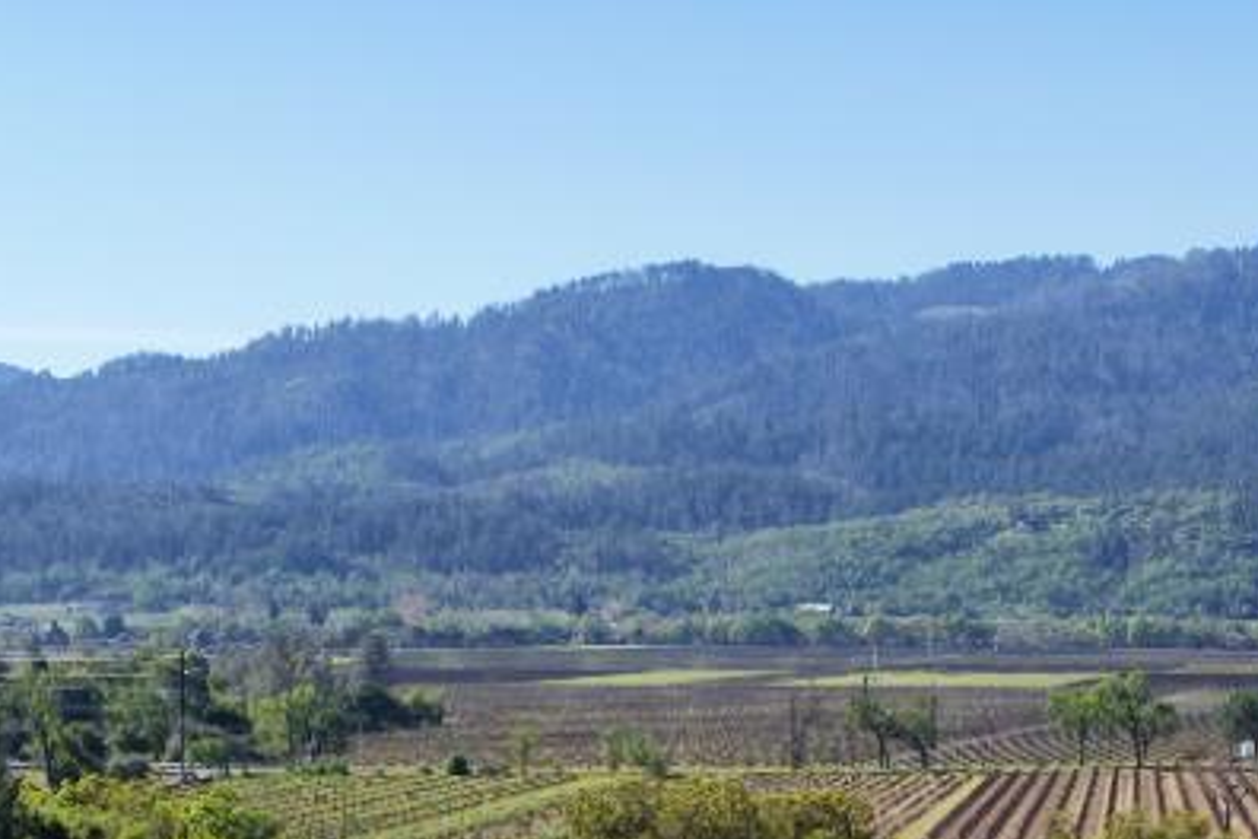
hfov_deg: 19.3
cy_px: 1179
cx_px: 585
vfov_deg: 12.4
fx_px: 3704
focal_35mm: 106
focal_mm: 14.45
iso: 100
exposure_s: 1/640
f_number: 2.8
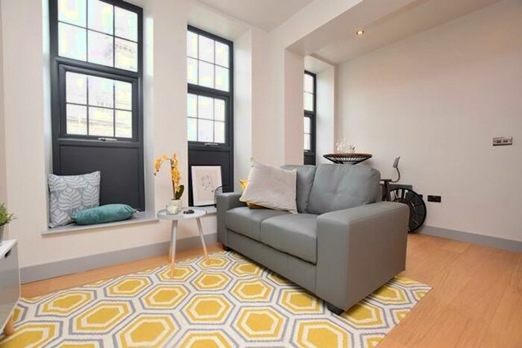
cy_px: 174
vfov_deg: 77.4
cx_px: 261
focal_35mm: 15
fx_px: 218
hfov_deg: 100.4
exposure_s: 1/125
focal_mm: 10
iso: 560
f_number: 5.6
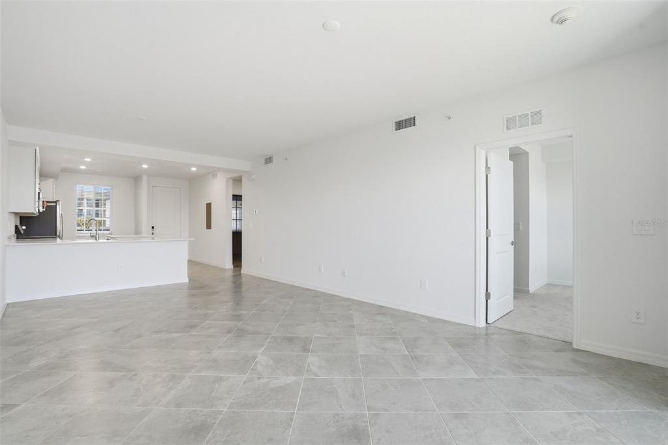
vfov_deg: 73.7
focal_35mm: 16
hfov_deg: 96.8
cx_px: 334
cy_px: 222
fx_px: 297
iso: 1600
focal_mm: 16
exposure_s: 1/1000
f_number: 8
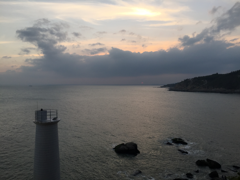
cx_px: 120
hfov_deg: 61.7
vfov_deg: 48.2
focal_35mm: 29
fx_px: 201
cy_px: 90
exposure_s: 1/243
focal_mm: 4.15
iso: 32
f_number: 2.2
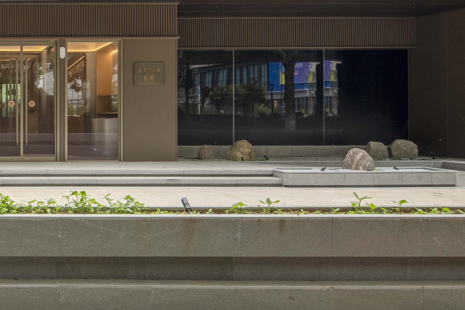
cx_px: -54
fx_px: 517
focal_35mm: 40
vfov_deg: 29.8
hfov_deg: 39.1
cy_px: -35
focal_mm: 17
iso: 320
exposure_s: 1/500
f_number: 11
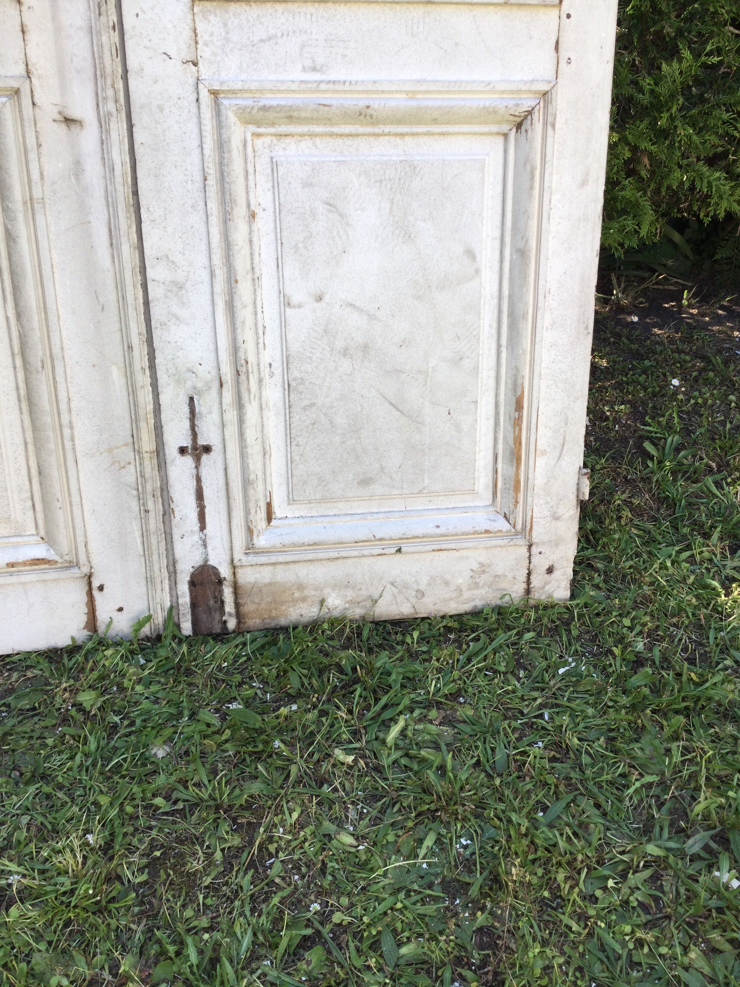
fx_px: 884
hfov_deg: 45.4
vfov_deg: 58.4
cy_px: 494
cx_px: 370
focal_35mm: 31
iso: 25
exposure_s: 1/130
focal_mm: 3.3
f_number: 2.4
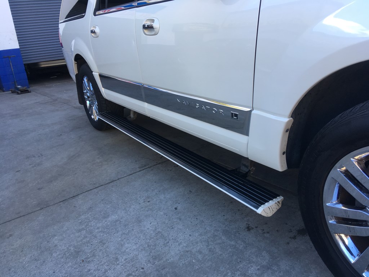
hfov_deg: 61.7
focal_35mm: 29
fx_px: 309
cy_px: 138
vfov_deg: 48.2
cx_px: 184
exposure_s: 1/169
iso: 25
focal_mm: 4.15
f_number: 2.2
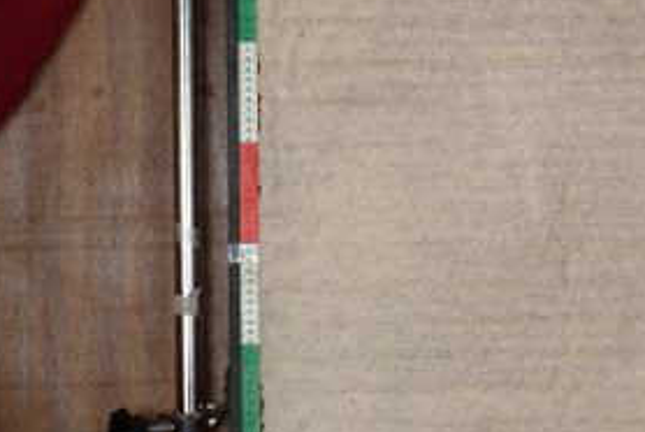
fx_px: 2922
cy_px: 101
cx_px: 561
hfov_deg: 12.5
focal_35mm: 163
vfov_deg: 8.4
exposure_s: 1/20
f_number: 13
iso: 160
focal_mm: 59
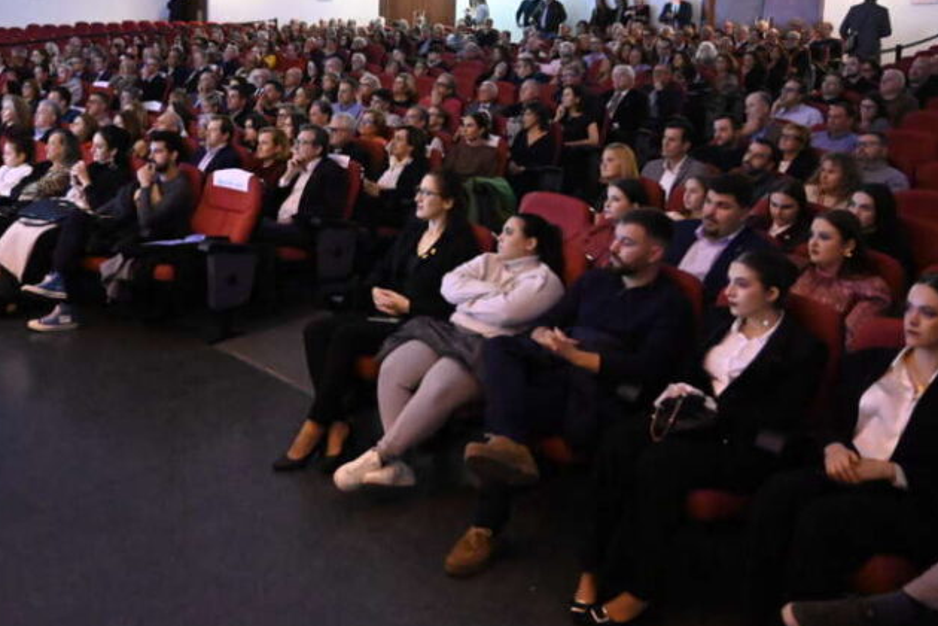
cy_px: 168
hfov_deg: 49.0
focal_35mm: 39
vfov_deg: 33.6
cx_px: 347
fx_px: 1016
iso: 25600
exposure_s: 1/80
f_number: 4
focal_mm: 24
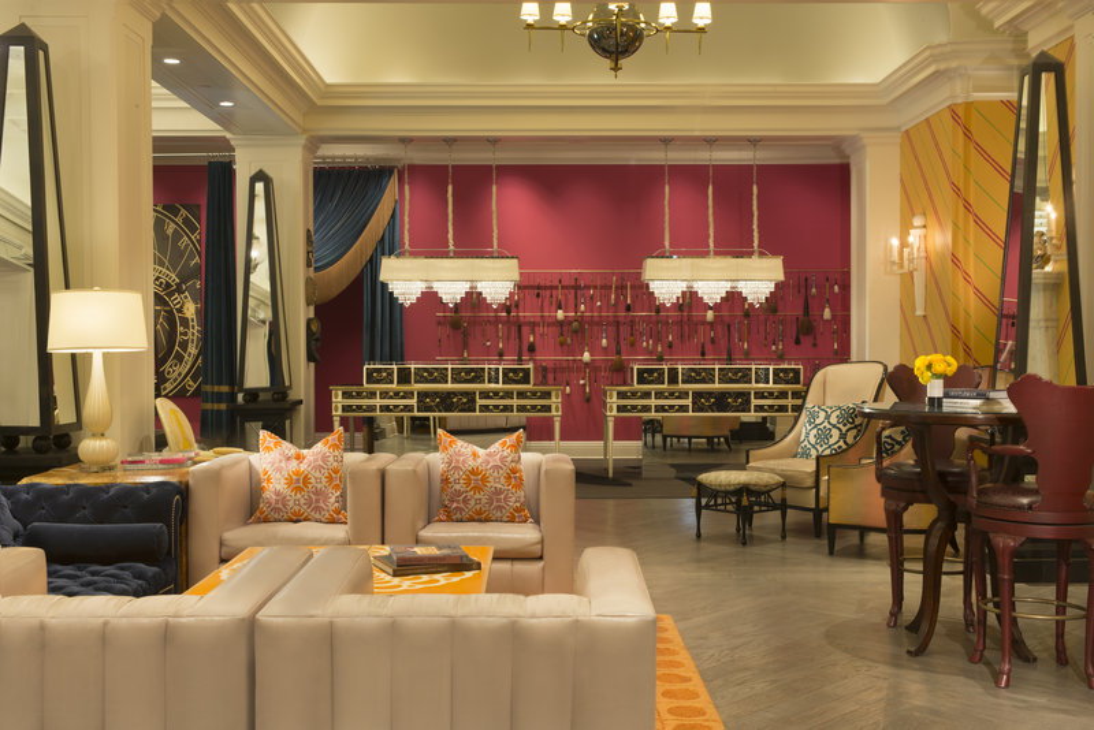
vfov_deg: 31.9
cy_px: 365
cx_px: 547
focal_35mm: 42
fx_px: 1277
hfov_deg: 46.4
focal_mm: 42
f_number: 16
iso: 100
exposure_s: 5
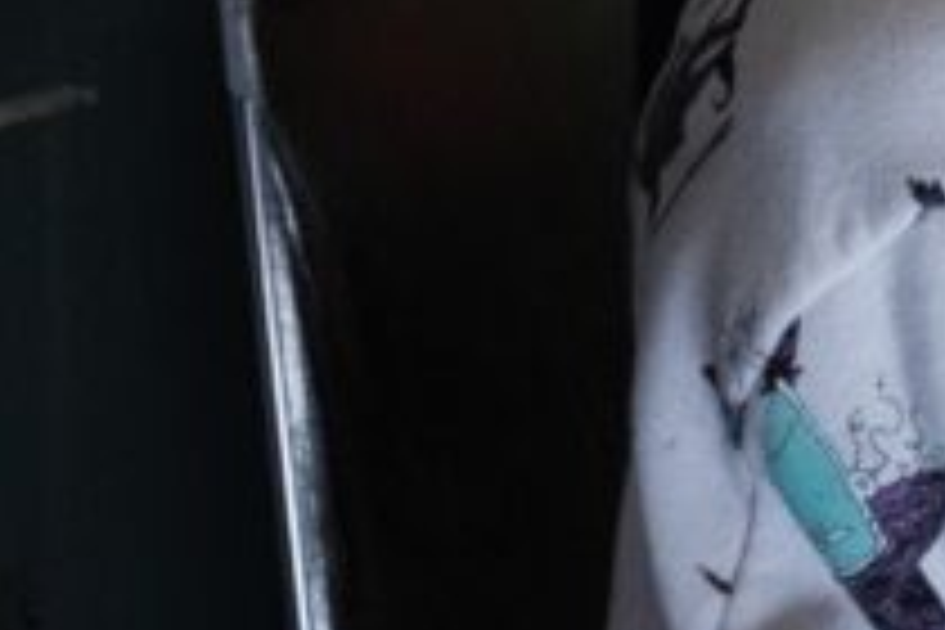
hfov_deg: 13.8
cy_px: -567
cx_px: 2079
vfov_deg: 10.8
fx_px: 3071
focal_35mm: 117
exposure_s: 1/125
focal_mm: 24
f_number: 10
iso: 5000
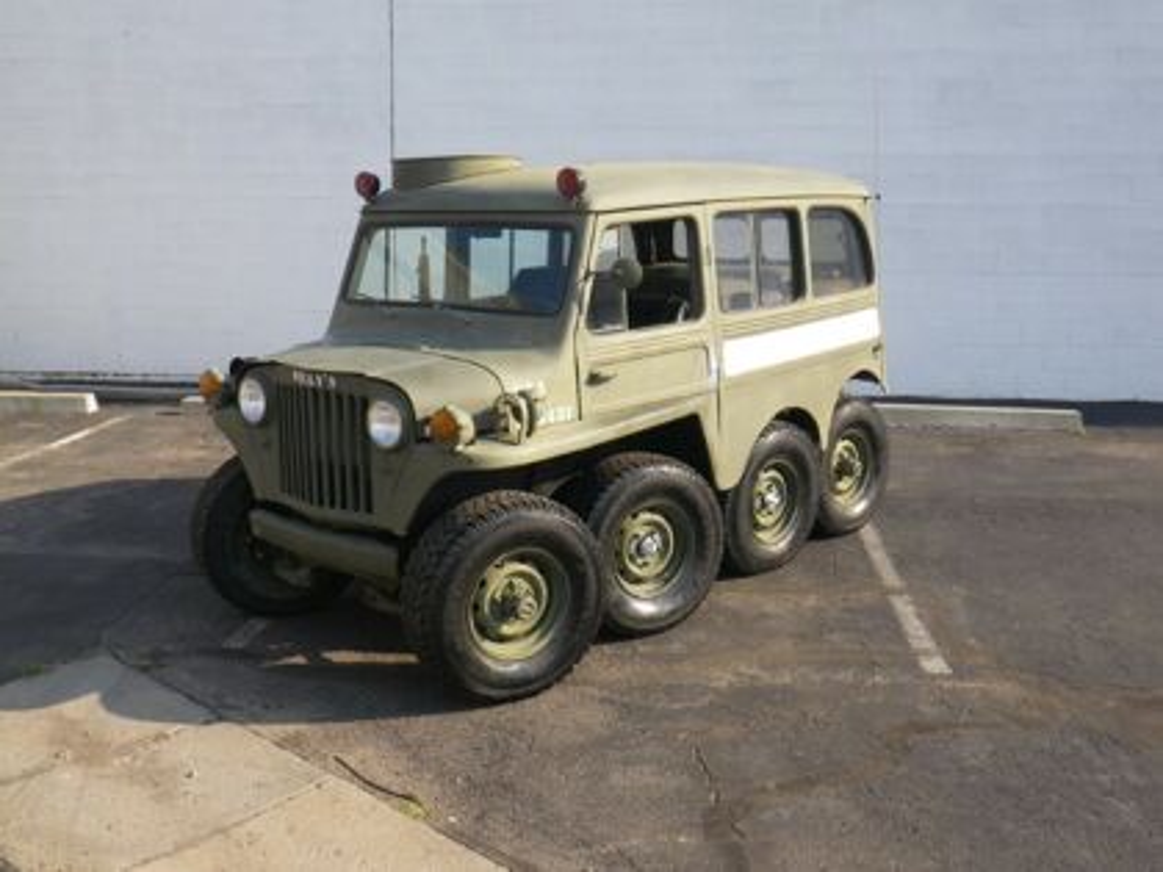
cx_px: 582
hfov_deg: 54.0
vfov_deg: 41.8
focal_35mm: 34
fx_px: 1142
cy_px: 436
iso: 80
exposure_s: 1/200
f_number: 4.6
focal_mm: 6.1
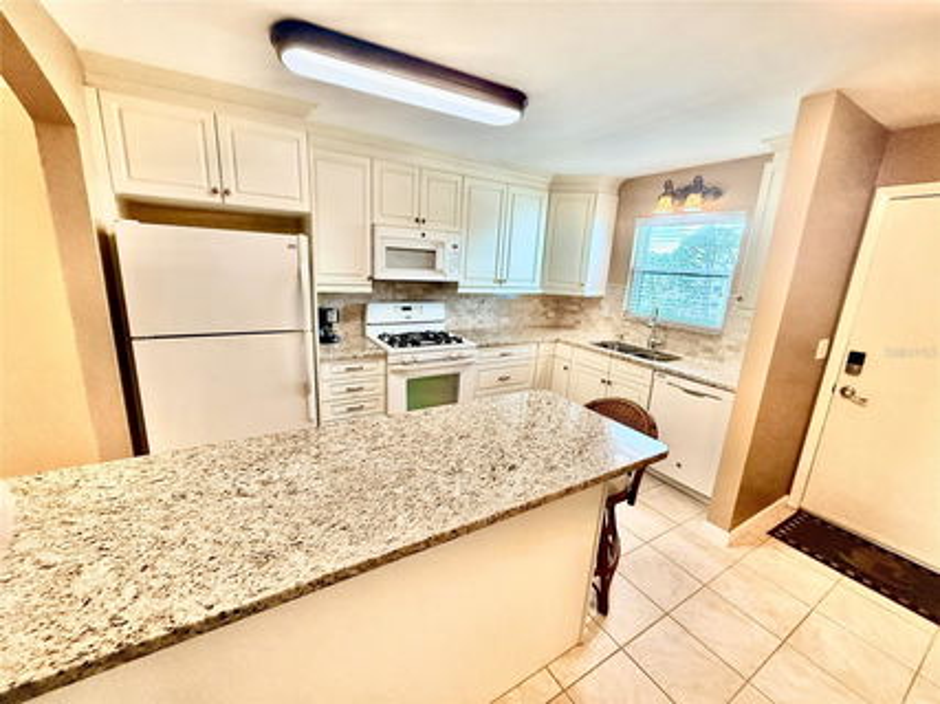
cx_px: 470
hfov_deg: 102.1
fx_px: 380
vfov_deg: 85.6
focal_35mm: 14
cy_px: 352
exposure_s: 1/120
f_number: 2.2
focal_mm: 2.22
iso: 250
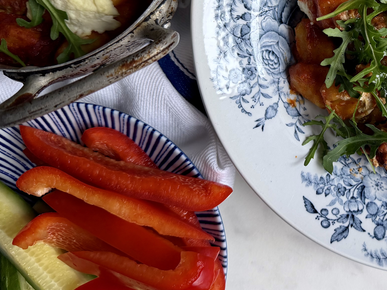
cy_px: 66
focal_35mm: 44
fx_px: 492
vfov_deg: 32.1
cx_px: 329
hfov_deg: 40.5
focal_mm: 6.76
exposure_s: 1/121
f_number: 1.78
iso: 160
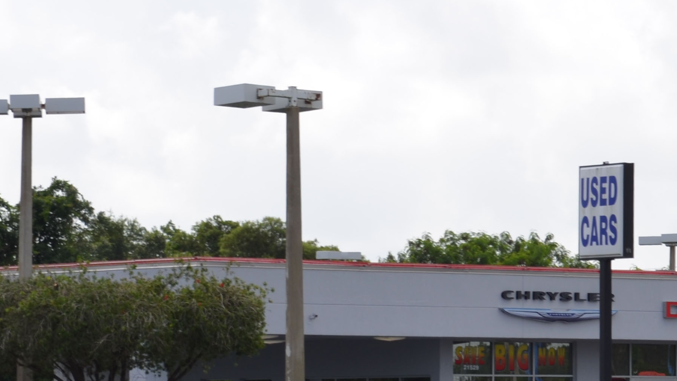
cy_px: 295
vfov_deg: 5.1
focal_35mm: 236
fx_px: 4244
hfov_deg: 9.0
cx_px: 726
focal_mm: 55
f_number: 9
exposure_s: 1/200
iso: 100
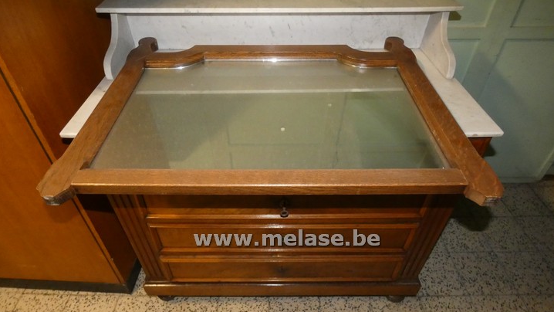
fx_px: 323
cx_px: 277
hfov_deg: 81.2
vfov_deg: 51.5
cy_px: 159
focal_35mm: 22
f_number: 2.8
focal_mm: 3.6
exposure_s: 1/60
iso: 800
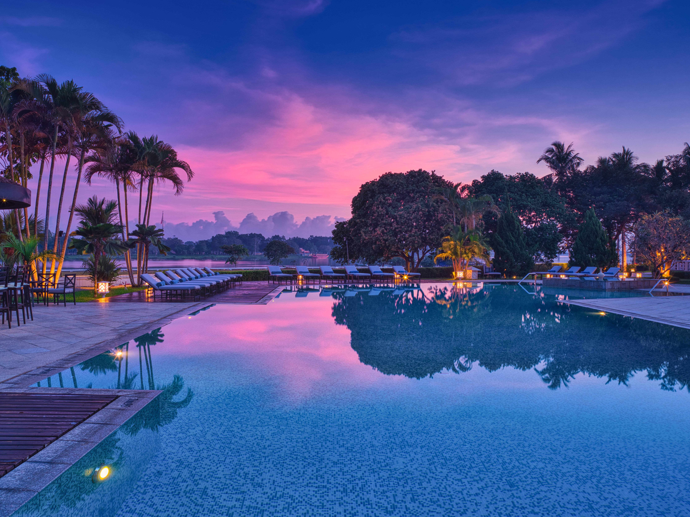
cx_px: 318
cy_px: 271
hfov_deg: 42.9
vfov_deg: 32.9
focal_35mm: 44
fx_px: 877
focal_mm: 30
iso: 100
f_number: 11
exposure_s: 8
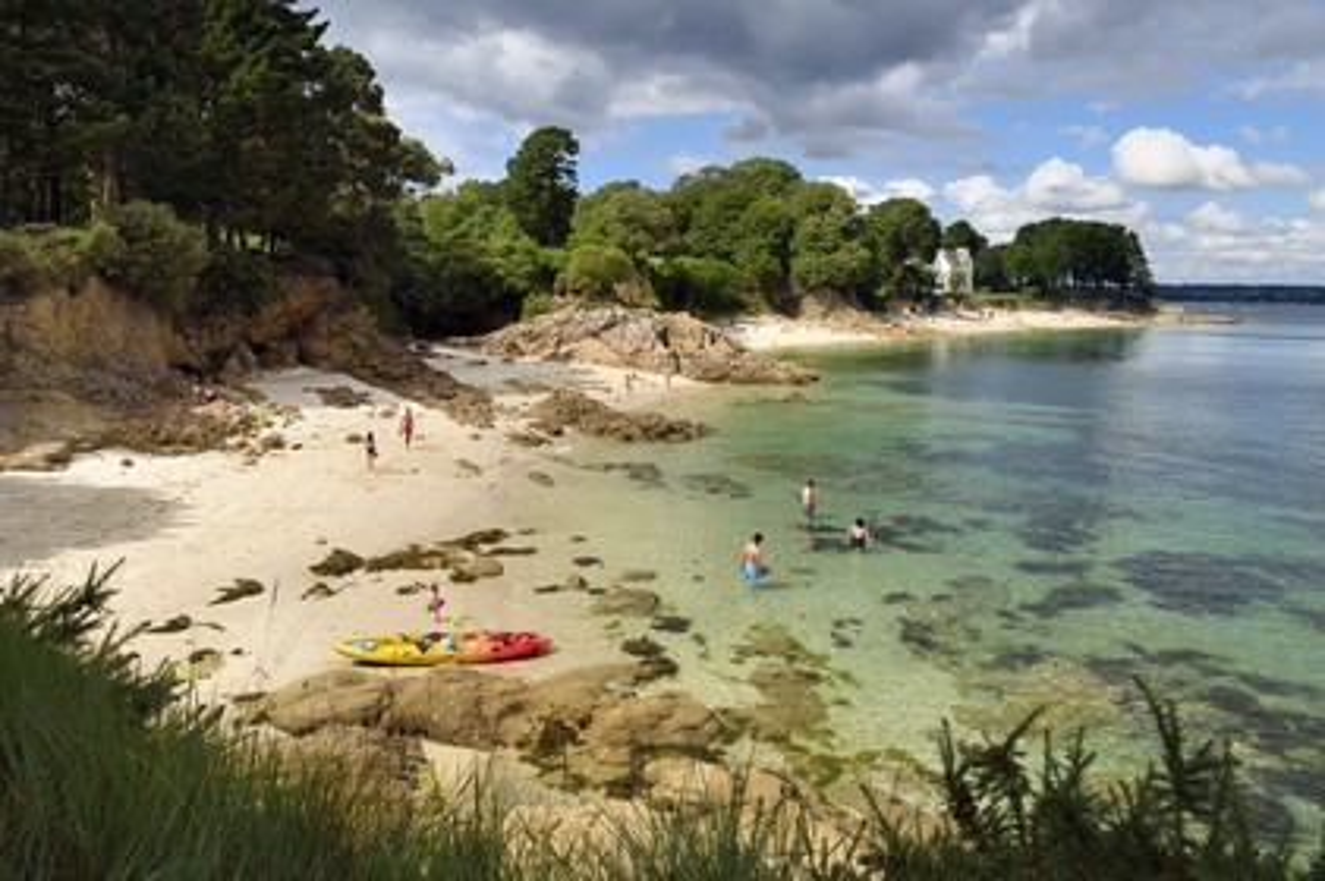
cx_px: 662
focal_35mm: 28
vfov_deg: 46.3
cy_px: 440
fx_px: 1030
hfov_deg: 65.5
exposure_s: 1/200
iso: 200
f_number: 14
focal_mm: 28
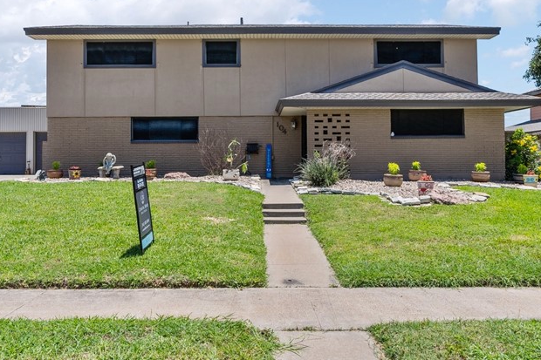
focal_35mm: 28
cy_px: 160
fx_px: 421
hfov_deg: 65.1
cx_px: 226
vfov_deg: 46.3
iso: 80
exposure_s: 1/160
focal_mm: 16
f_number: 10
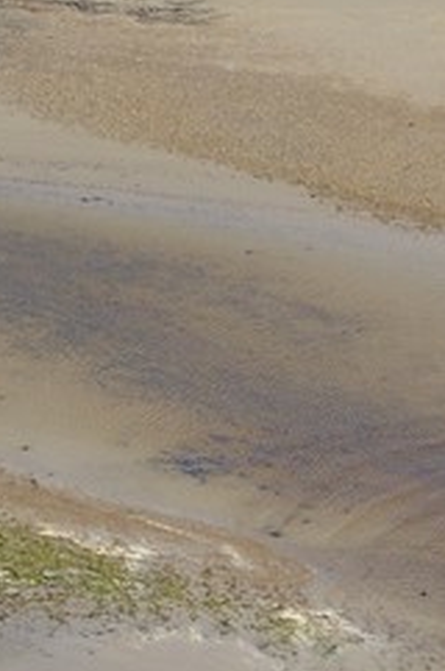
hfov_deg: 1.8
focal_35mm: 745
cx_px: -537
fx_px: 13852
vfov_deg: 2.7
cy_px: 1676
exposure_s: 1/800
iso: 400
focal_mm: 112
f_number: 7.1
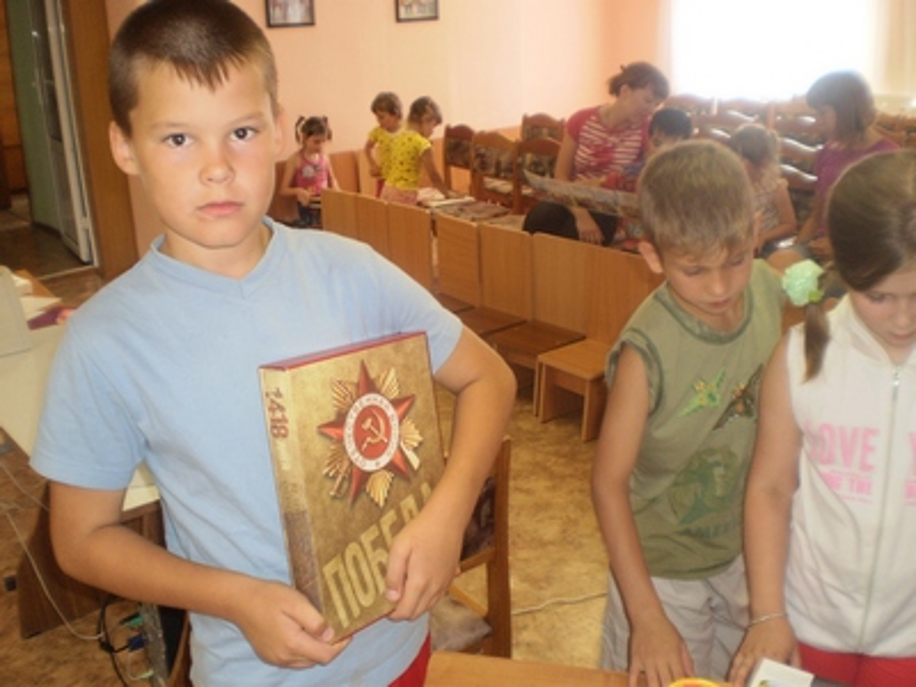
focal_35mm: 36
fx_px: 953
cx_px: 458
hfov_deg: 51.4
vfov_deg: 39.7
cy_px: 344
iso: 125
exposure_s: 1/30
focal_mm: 6.3
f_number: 3.1
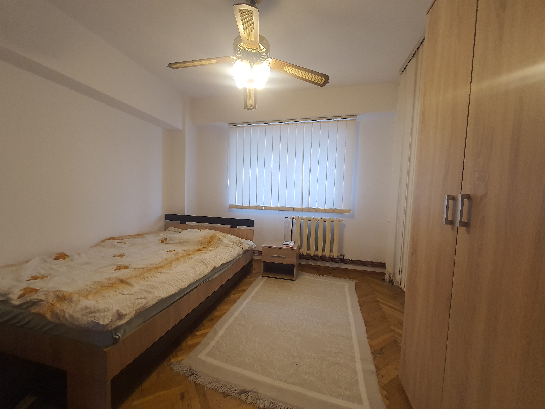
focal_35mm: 13
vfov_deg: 89.9
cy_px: 204
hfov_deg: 106.2
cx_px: 272
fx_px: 205
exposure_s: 1/50
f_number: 2.2
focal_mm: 1.74
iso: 160
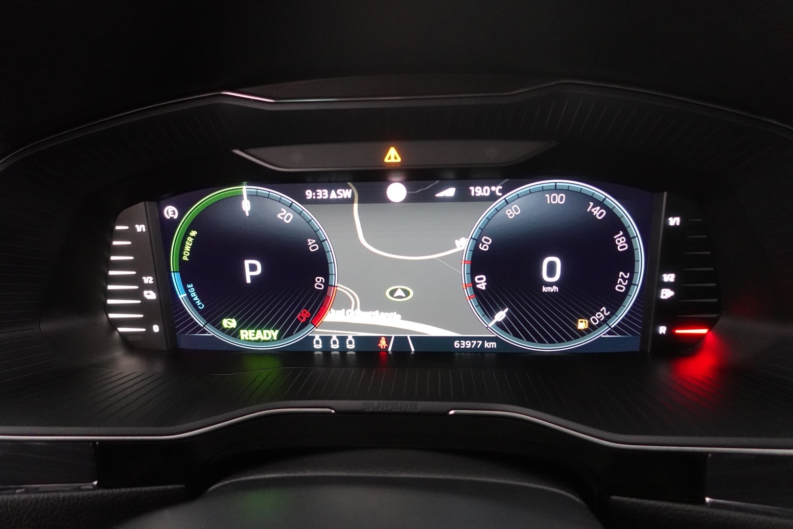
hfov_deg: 73.7
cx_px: 396
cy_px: 264
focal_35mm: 24
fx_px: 529
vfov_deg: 53.1
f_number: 1.8
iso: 3200
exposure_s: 1/40
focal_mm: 9.4
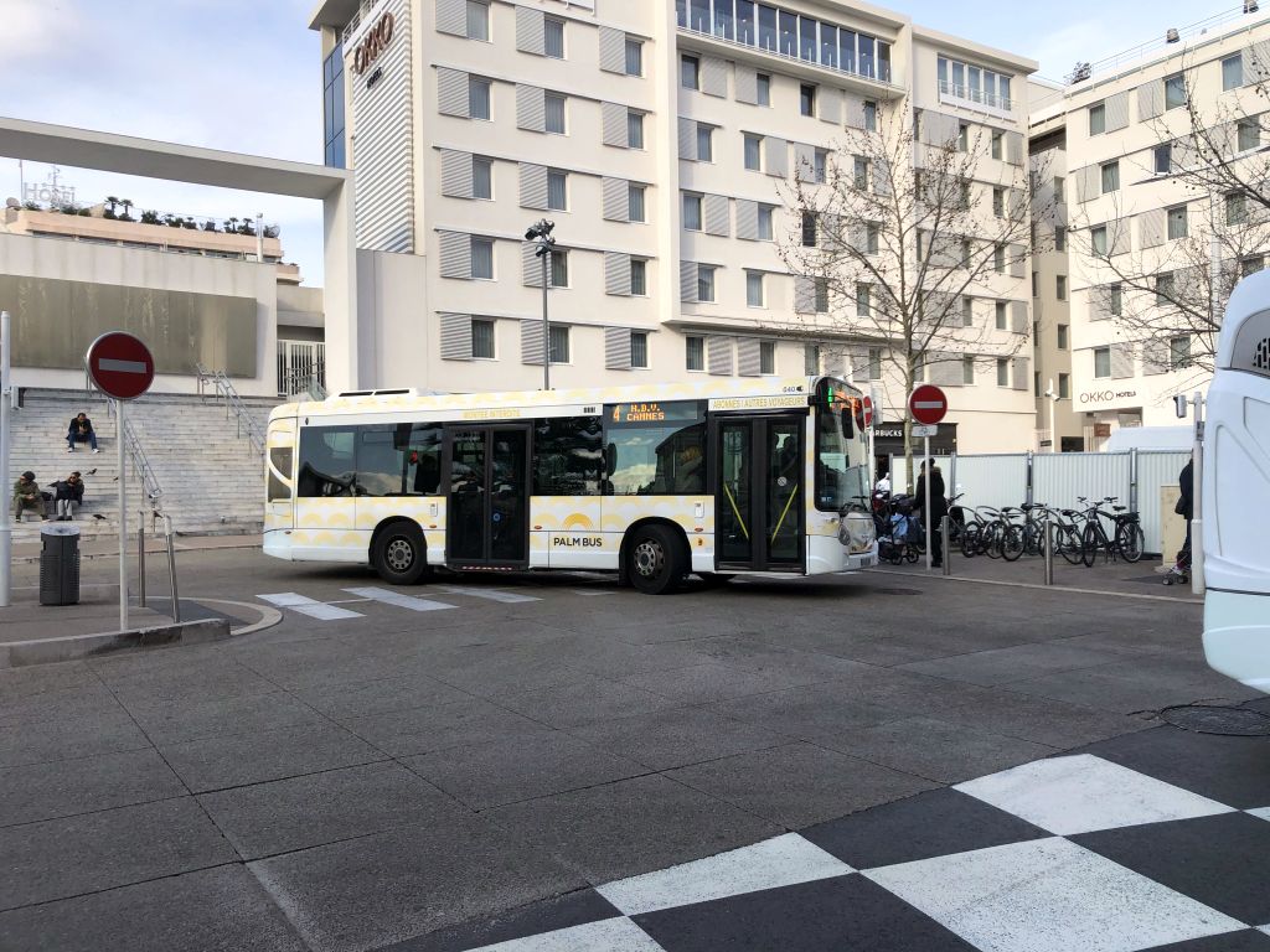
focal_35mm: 28
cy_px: 476
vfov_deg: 49.7
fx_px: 1027
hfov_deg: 63.4
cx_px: 635
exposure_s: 1/906
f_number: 1.8
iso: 20
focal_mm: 4
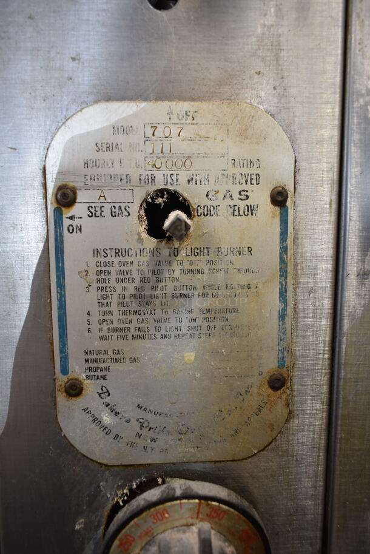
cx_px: 185
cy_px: 277
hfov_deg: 48.0
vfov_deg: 67.3
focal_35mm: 27
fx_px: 416
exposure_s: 1/30
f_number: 3.5
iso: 360
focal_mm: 18
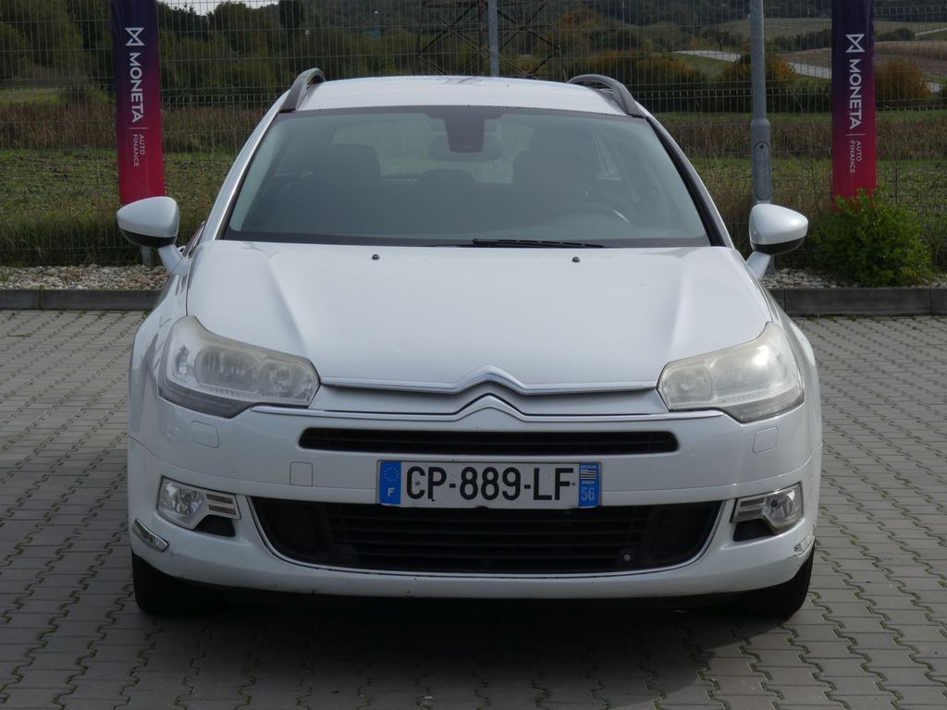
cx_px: 474
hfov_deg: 21.8
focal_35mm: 90
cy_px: 355
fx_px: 2462
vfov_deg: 16.4
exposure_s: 1/400
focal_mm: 16
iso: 80
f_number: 6.3
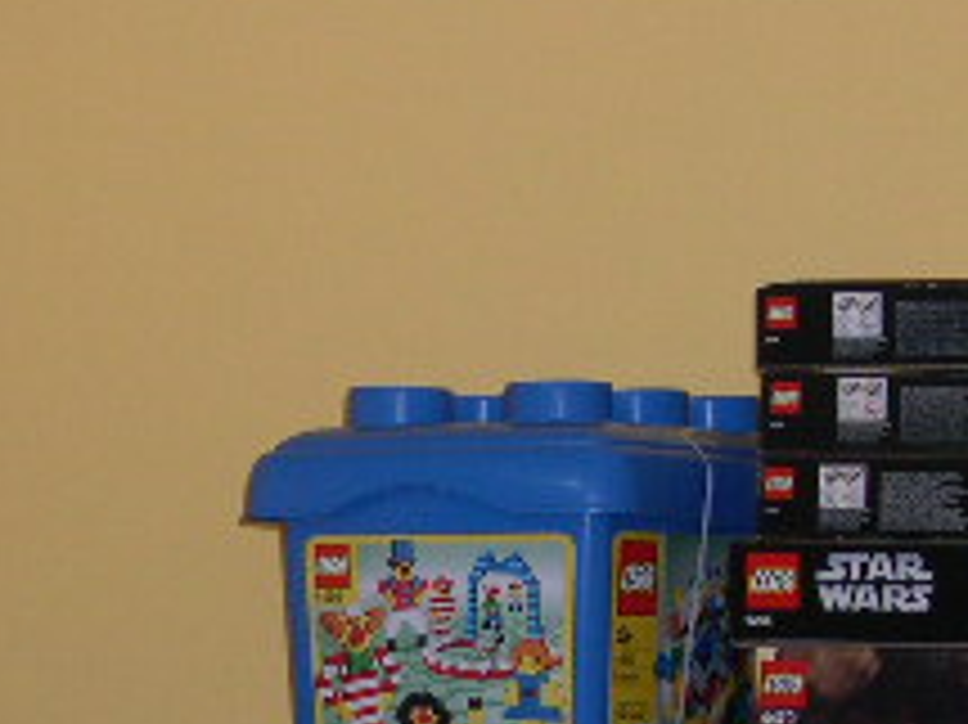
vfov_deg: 8.6
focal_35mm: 170
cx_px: 36
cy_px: 904
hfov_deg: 11.5
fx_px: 4751
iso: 117
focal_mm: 12.2
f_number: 3.4
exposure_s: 1/60
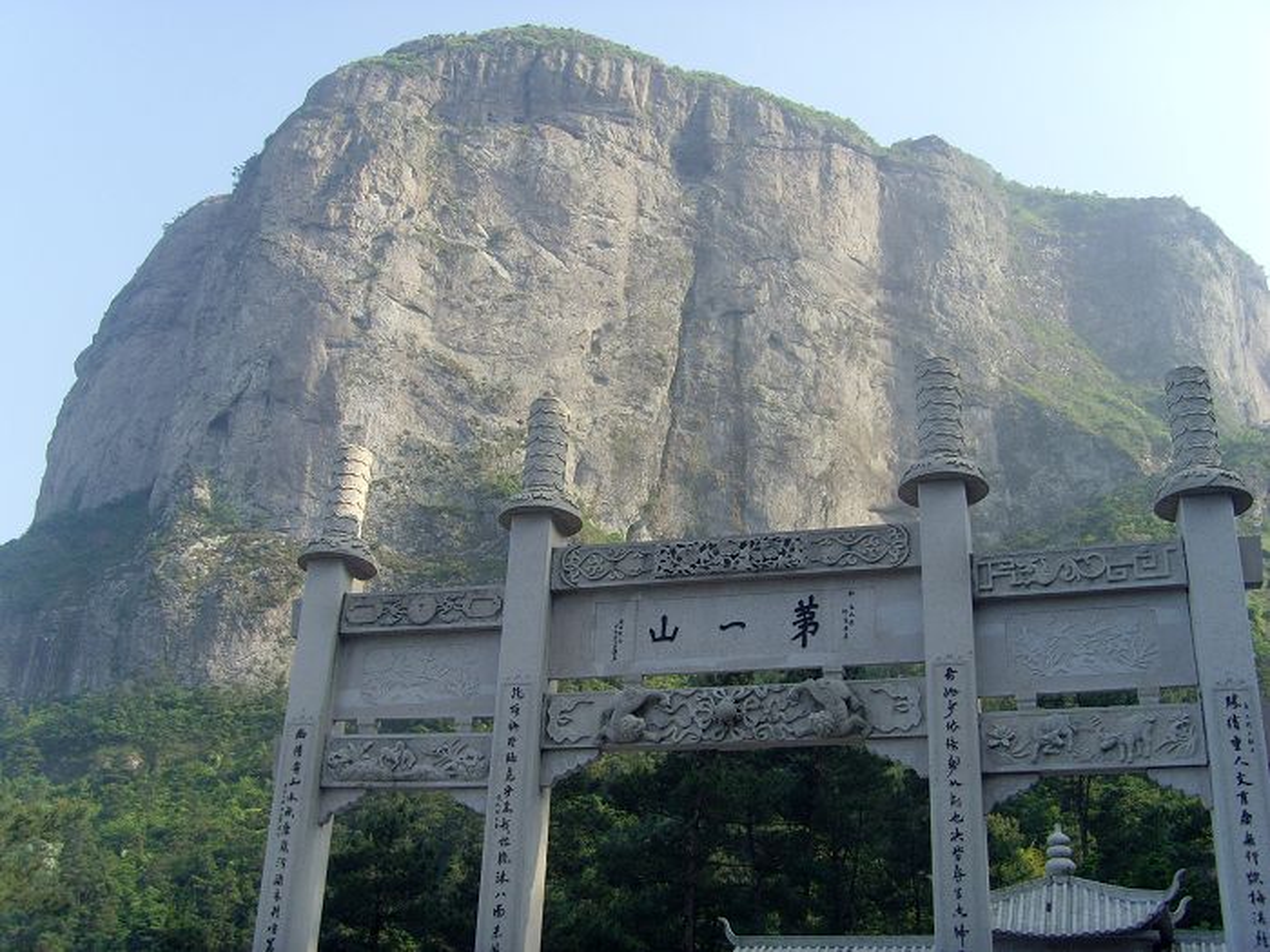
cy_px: 476
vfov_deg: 36.8
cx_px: 635
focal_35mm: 39
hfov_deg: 47.9
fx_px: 1431
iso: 80
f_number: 3.5
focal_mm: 6.6
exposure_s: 1/350
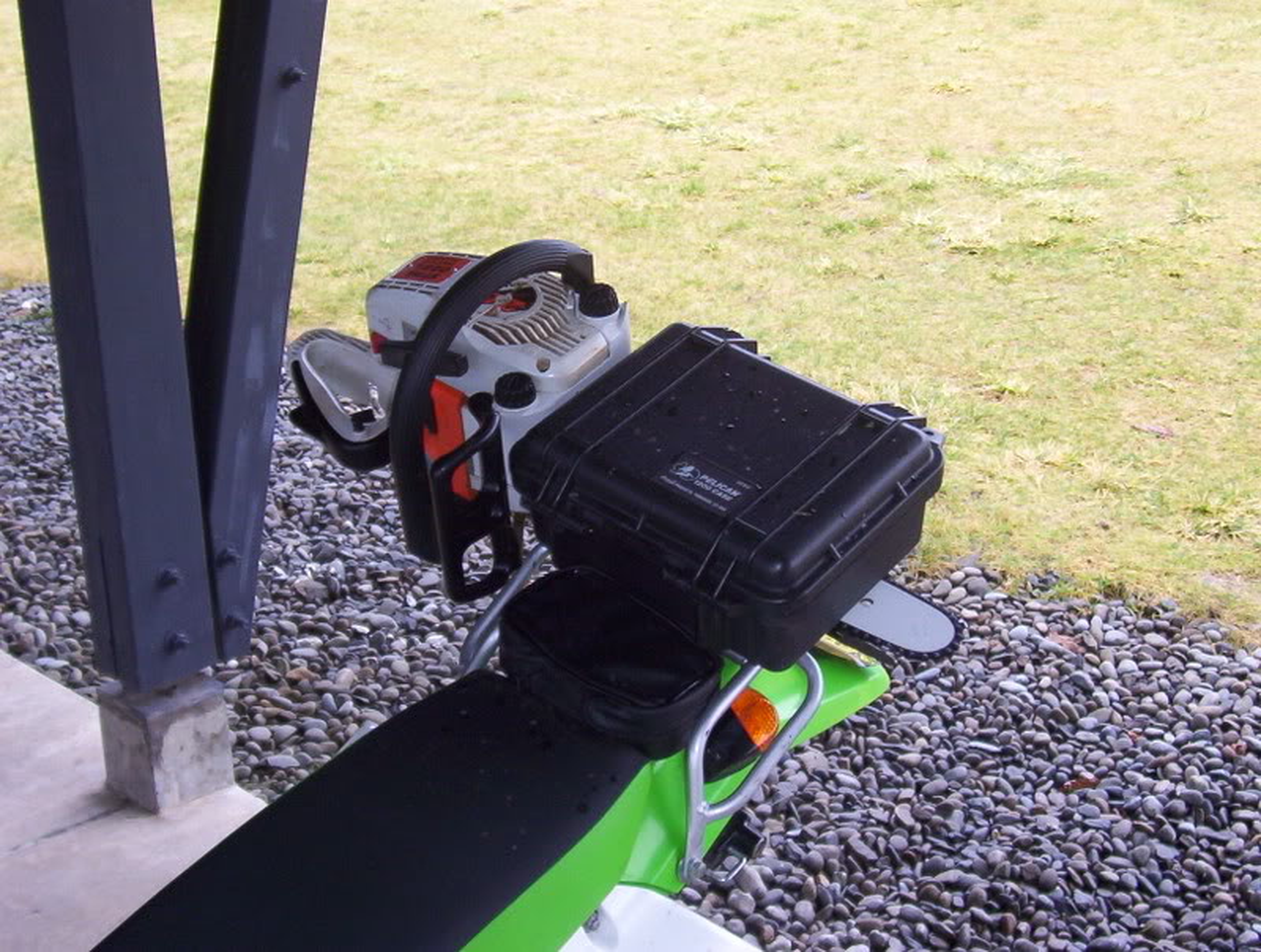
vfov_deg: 28.7
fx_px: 1862
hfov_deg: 37.4
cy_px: 476
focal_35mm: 51
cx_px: 630
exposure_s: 1/37.4
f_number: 3.16
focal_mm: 7.88
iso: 140
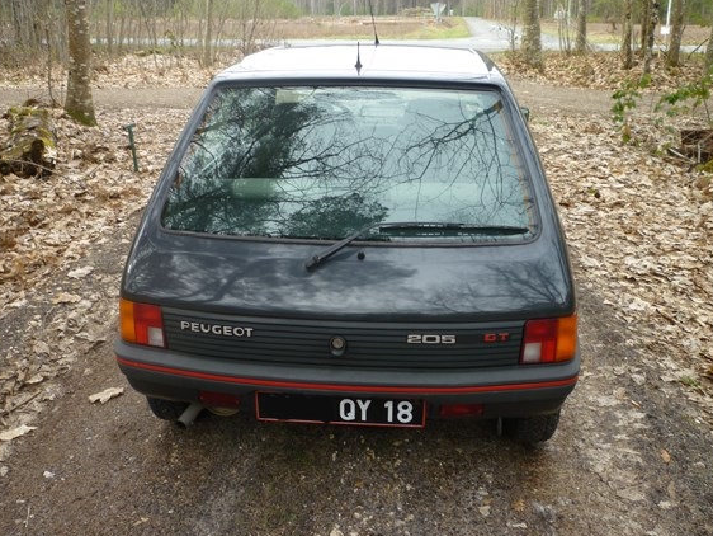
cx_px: 356
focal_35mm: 33
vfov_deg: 42.9
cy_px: 236
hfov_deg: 55.3
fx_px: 680
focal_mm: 5.2
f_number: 3.3
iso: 80
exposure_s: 1/80
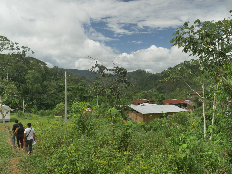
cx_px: 116
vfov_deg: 36.0
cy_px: 87
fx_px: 268
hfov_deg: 46.8
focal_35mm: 40
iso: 800
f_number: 5
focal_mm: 20
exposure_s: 1/125
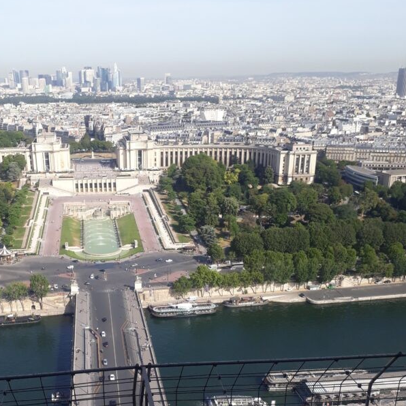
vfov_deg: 39.9
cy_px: 302
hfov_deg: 40.6
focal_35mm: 41
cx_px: 146
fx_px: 544
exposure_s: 1/1109
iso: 40
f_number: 1.9
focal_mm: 3.6
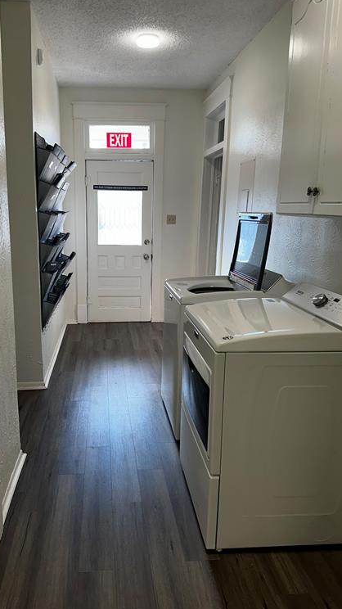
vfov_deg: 69.9
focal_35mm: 27
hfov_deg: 42.7
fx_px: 436
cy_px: 299
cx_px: 137
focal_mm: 6.86
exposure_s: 1/120
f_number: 1.78
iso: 125
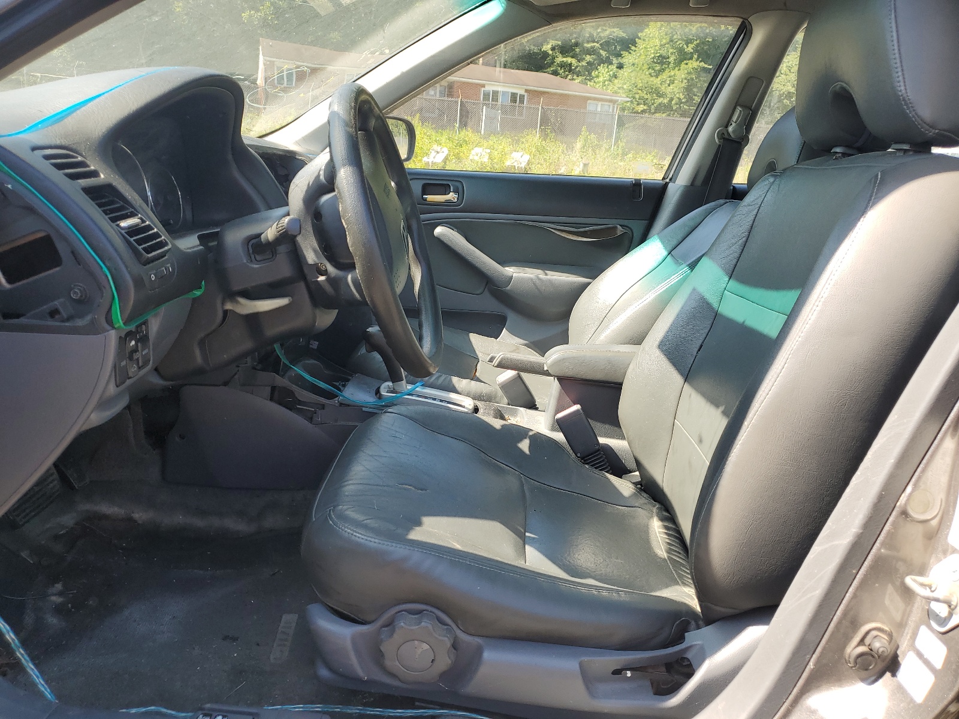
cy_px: 360
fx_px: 720
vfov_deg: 53.1
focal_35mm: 26
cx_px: 480
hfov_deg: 67.3
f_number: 1.5
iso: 50
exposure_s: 1/455
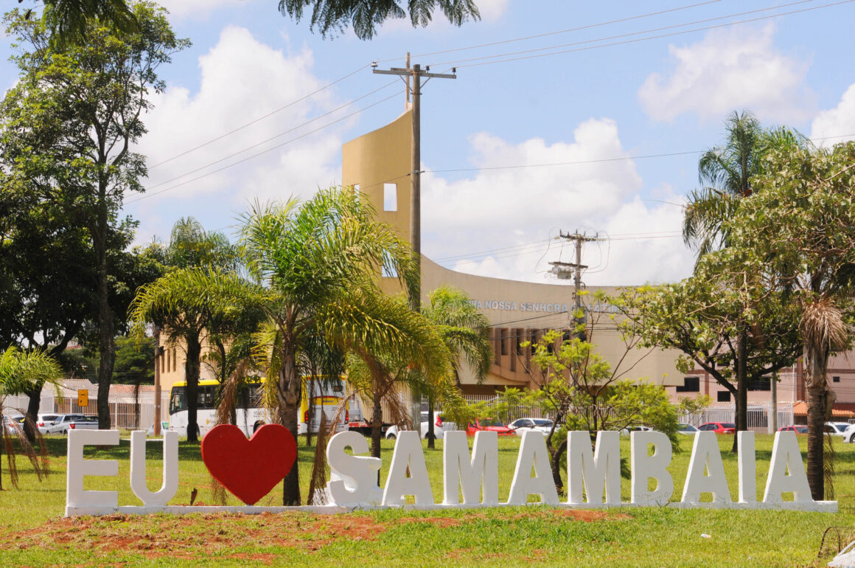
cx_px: 428
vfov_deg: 13.0
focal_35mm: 105
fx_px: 2490
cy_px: 284
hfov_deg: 19.5
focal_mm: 70
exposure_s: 1/800
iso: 400
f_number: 5.6
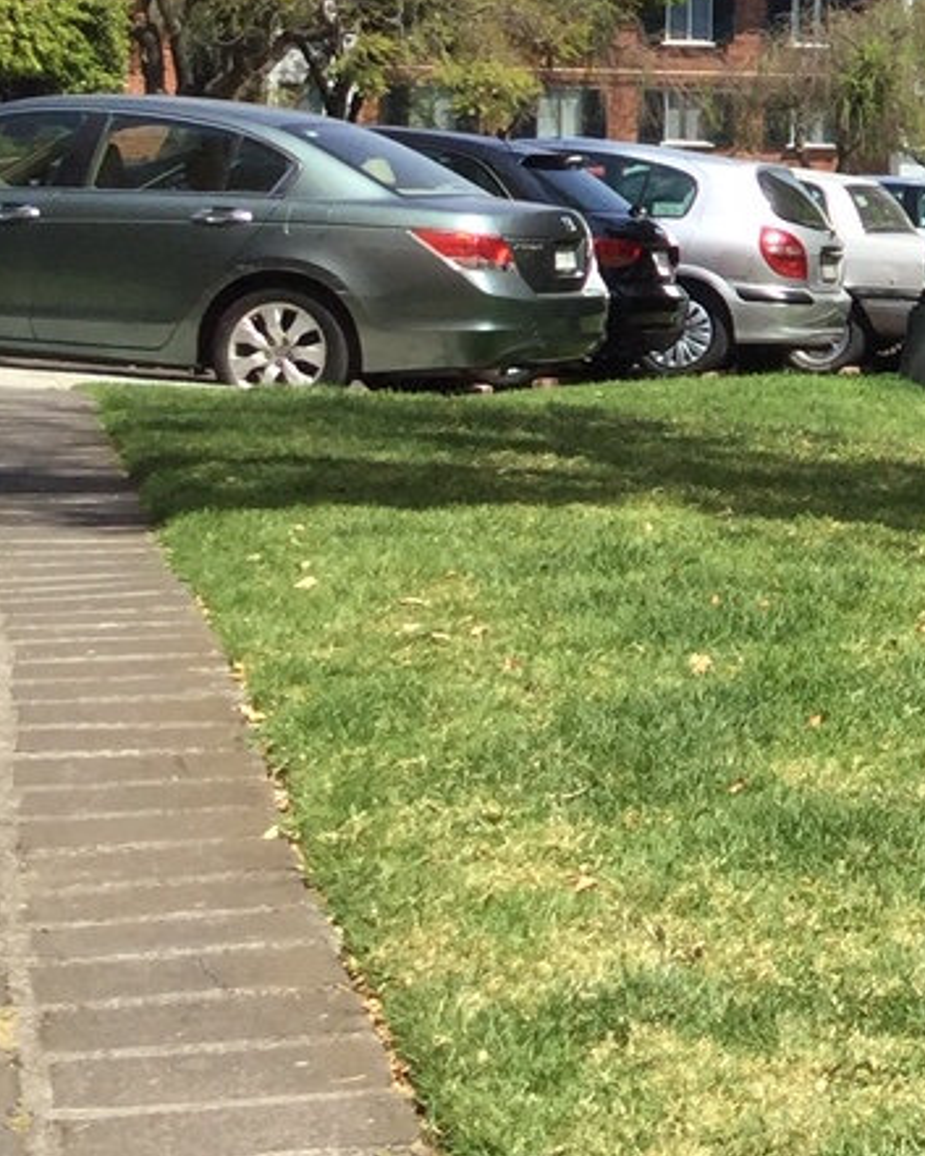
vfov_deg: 16.9
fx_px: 3831
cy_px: 97
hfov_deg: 12.6
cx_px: 1627
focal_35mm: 112
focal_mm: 3.3
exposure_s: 1/886
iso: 25
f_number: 2.4
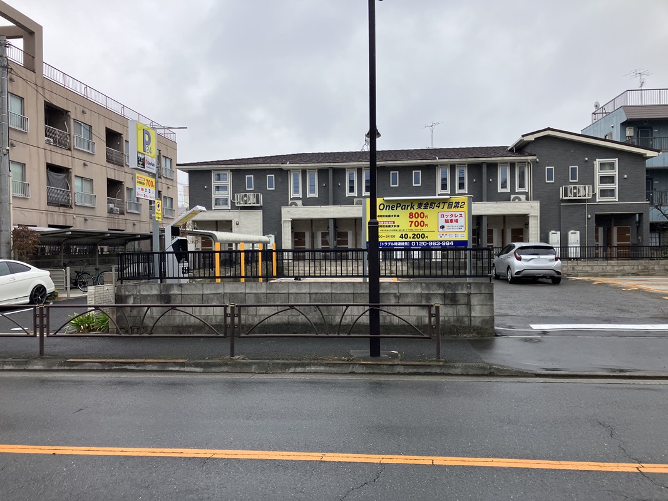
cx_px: 334
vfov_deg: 49.7
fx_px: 540
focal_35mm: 28
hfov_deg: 63.4
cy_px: 250
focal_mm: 3.99
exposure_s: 1/1350
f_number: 1.8
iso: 32
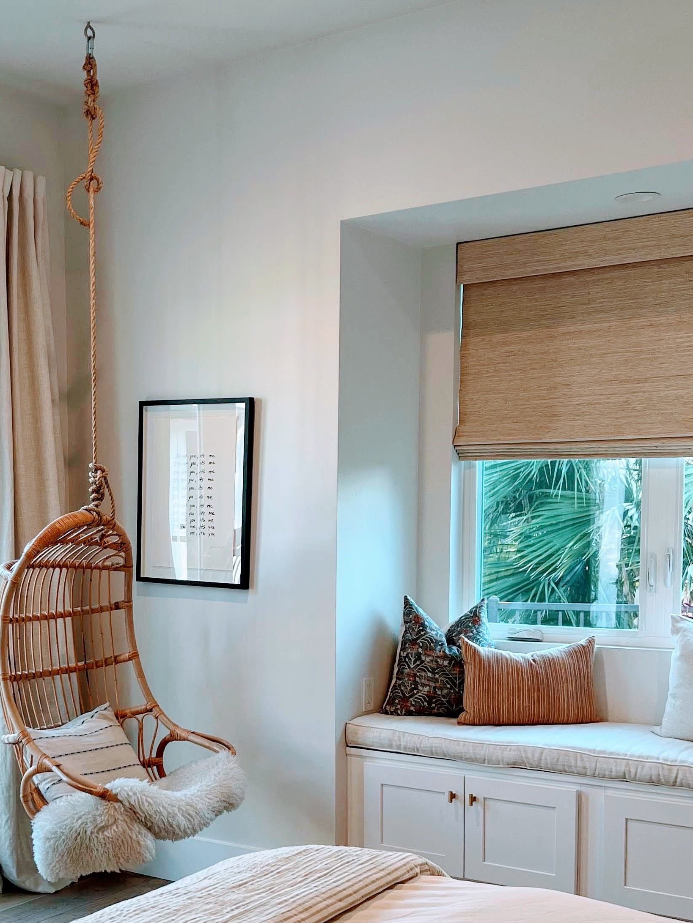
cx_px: 165
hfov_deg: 29.7
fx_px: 1281
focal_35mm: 48
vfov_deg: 39.0
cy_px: 642
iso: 64
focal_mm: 5.7
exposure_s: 1/120
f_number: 1.5
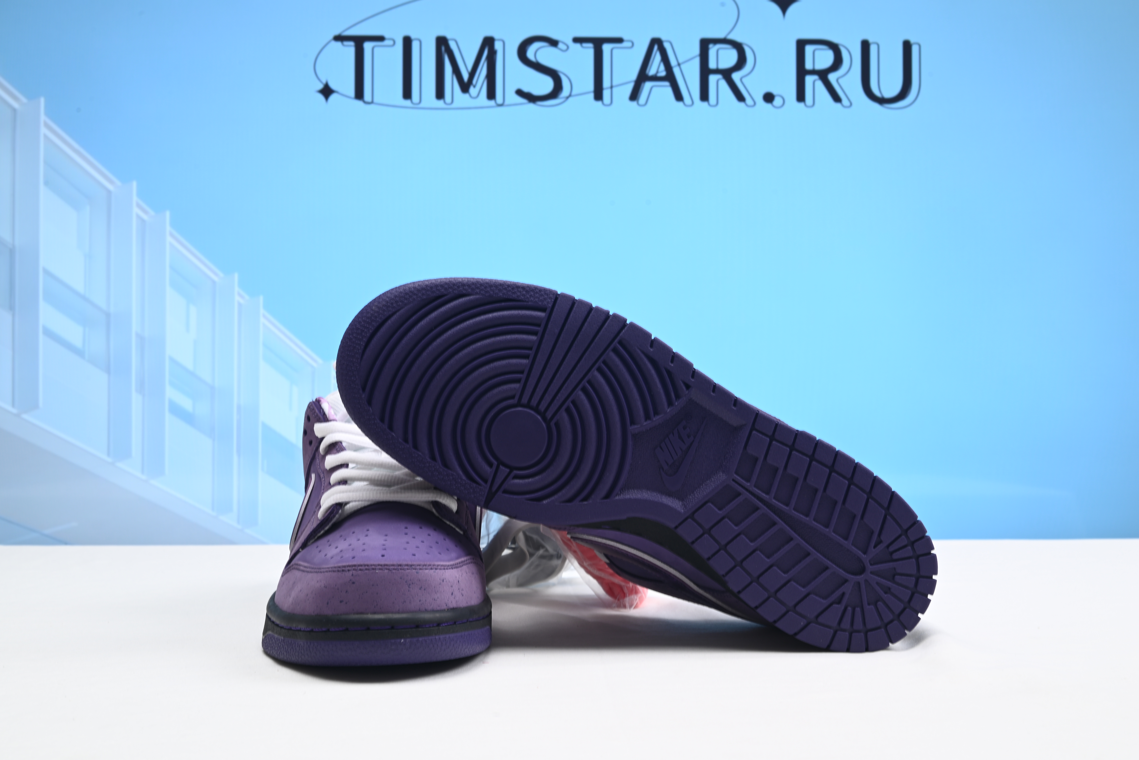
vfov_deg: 33.4
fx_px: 1266
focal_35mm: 40
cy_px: 380
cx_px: 570
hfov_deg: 48.4
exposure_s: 1/2
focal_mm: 40
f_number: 16
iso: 100
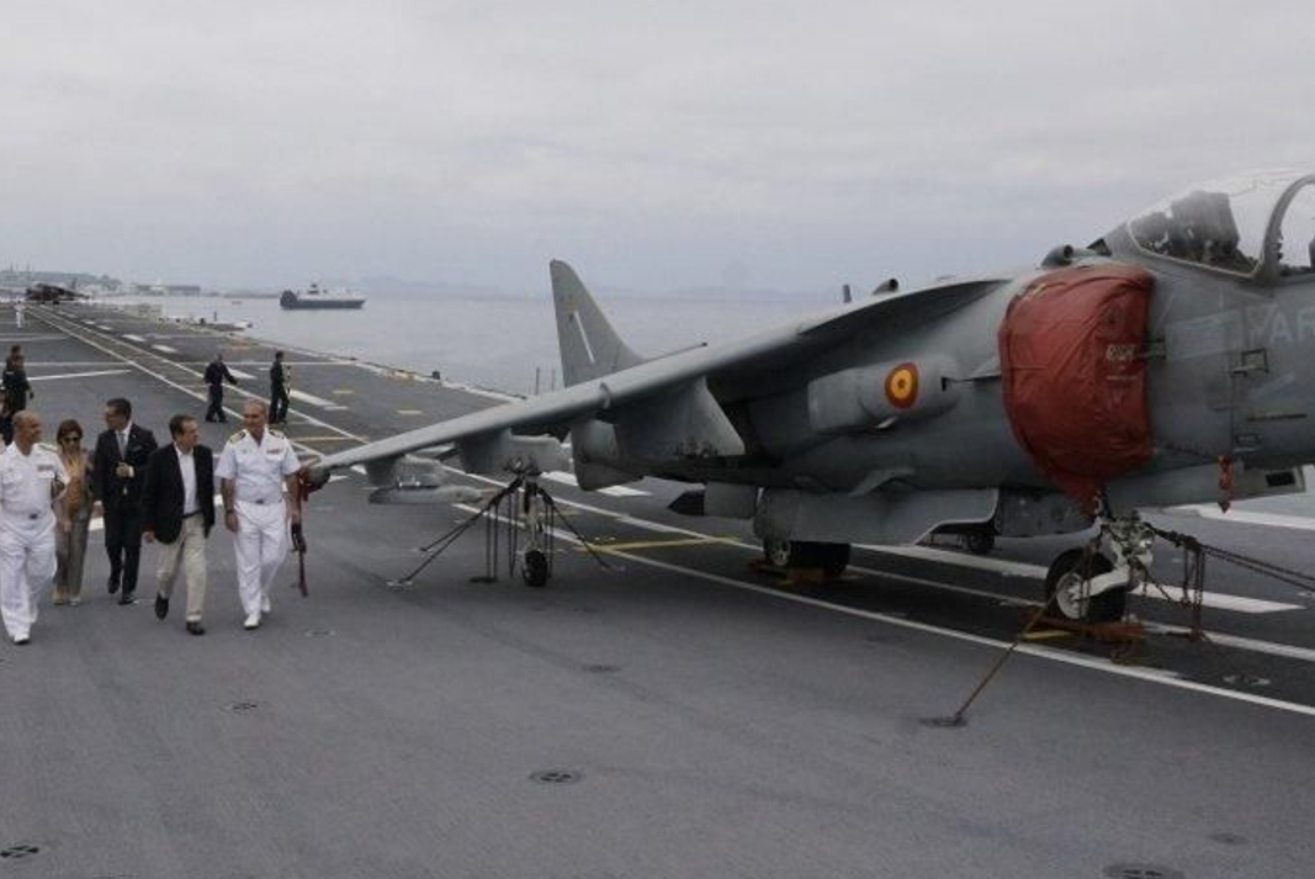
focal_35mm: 36
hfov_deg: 52.9
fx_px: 1316
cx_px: 556
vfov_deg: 36.9
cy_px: 374
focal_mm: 16
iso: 1600
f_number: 13
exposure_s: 1/2500
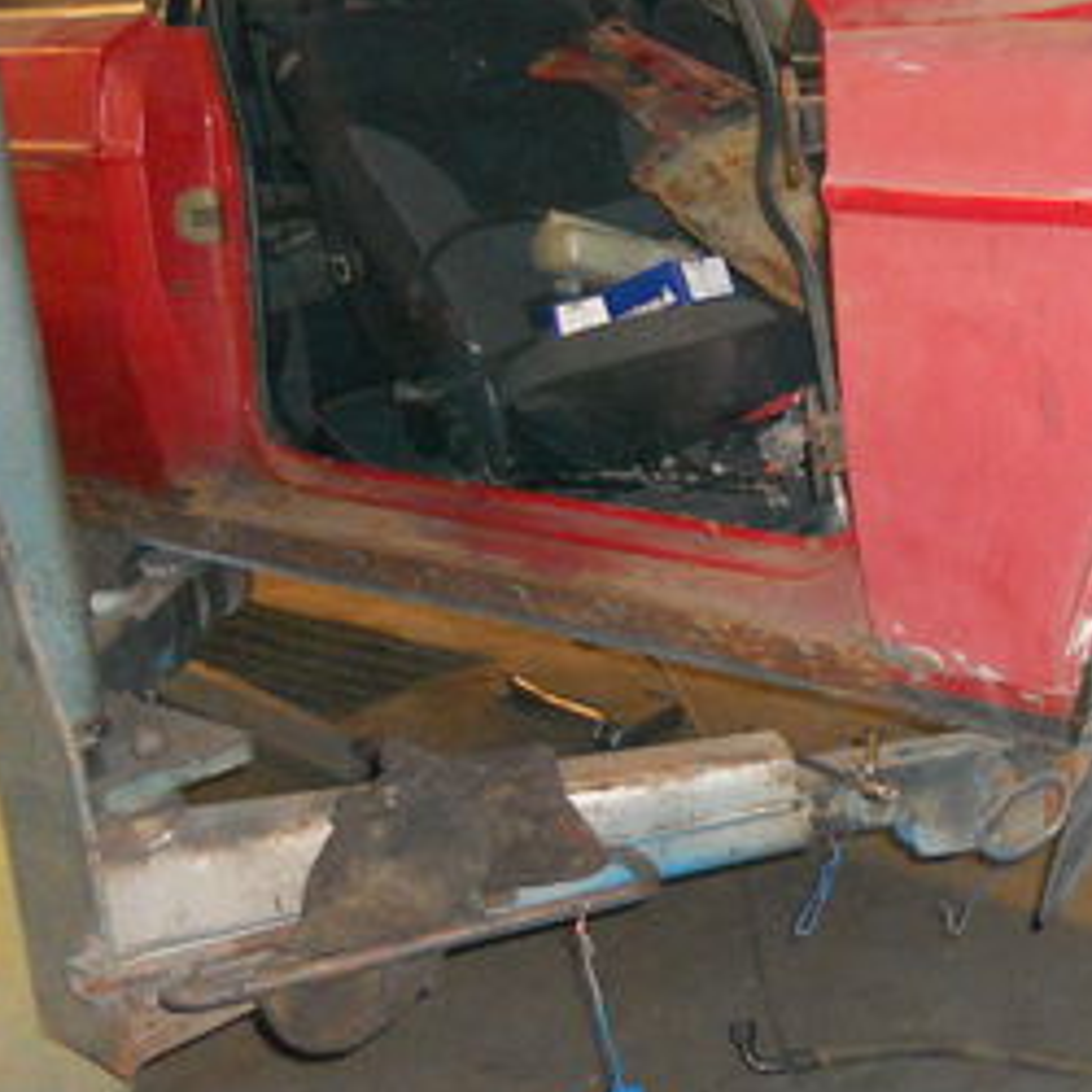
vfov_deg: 28.0
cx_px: 1184
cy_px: 376
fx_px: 2177
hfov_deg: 26.1
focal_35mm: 61
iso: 500
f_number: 3.2
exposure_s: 1/25
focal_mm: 4.9
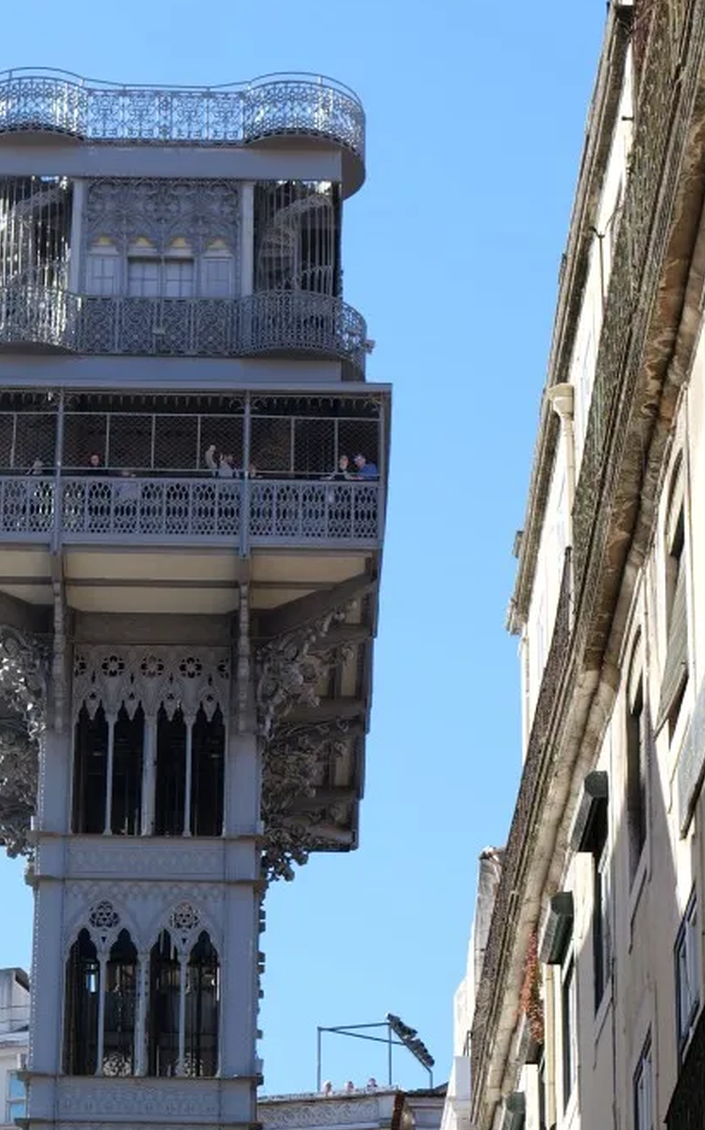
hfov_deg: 10.4
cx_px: 246
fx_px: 3876
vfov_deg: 16.5
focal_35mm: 126
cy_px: 766
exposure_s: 1/160
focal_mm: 50
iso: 100
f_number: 7.1
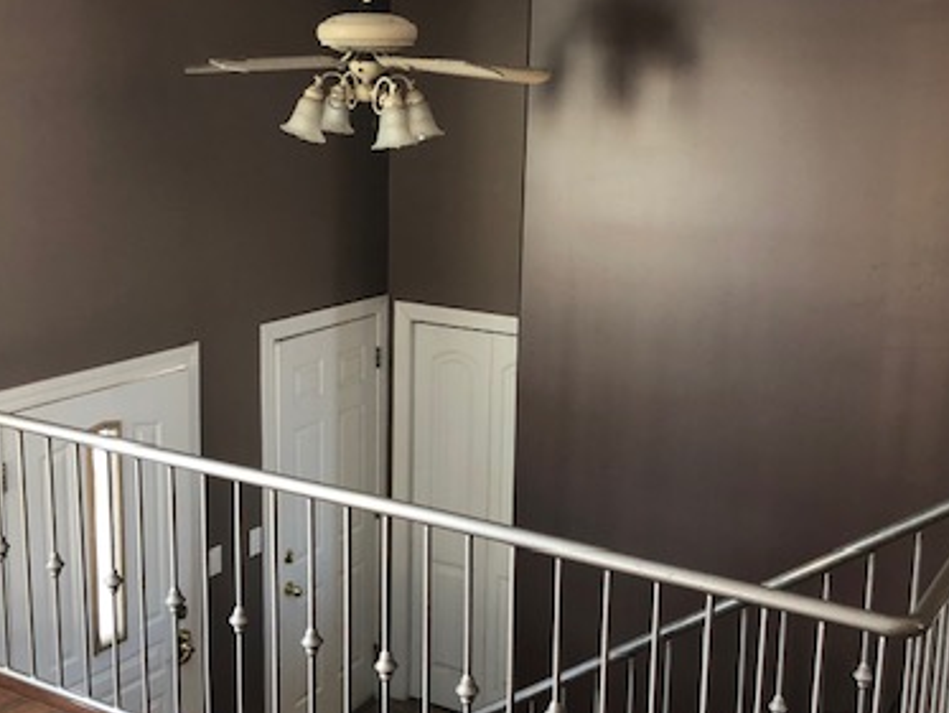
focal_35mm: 48
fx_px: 1316
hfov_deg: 39.6
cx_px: 433
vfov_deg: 30.3
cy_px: 344
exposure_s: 1/15
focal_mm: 3.99
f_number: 1.8
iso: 40
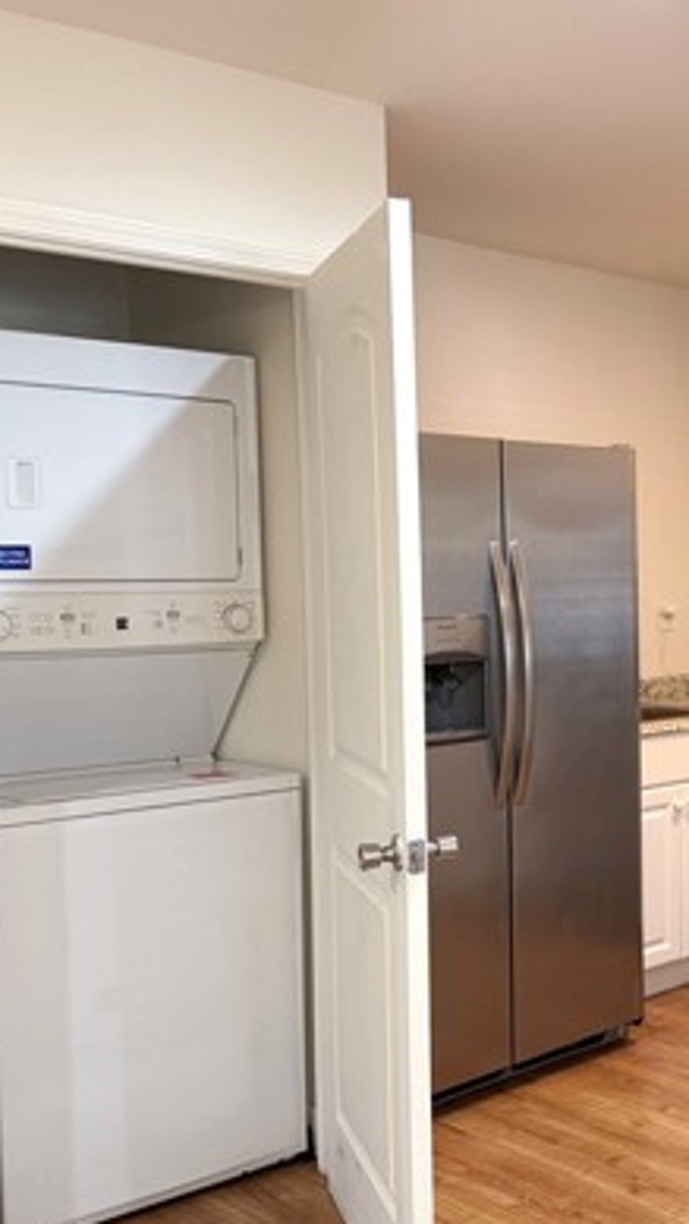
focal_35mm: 43
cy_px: 642
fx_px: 1396
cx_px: 714
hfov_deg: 26.1
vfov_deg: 47.3
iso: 200
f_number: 1.78
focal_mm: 6.76
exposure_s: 1/60
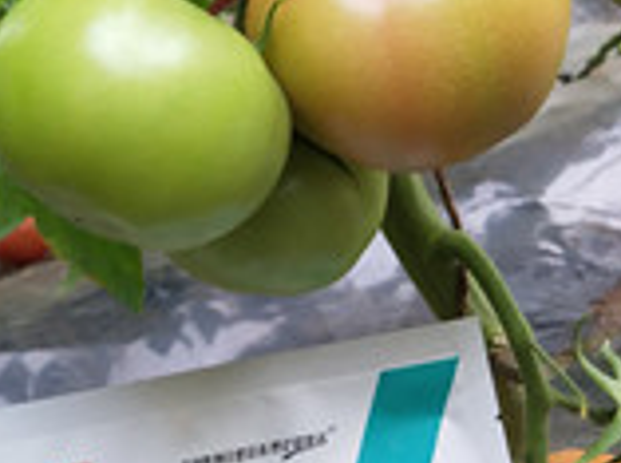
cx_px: 138
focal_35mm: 92
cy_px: 107
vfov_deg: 15.9
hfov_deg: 21.1
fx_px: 1647
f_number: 1.8
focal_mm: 3.95
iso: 199
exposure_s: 1/100
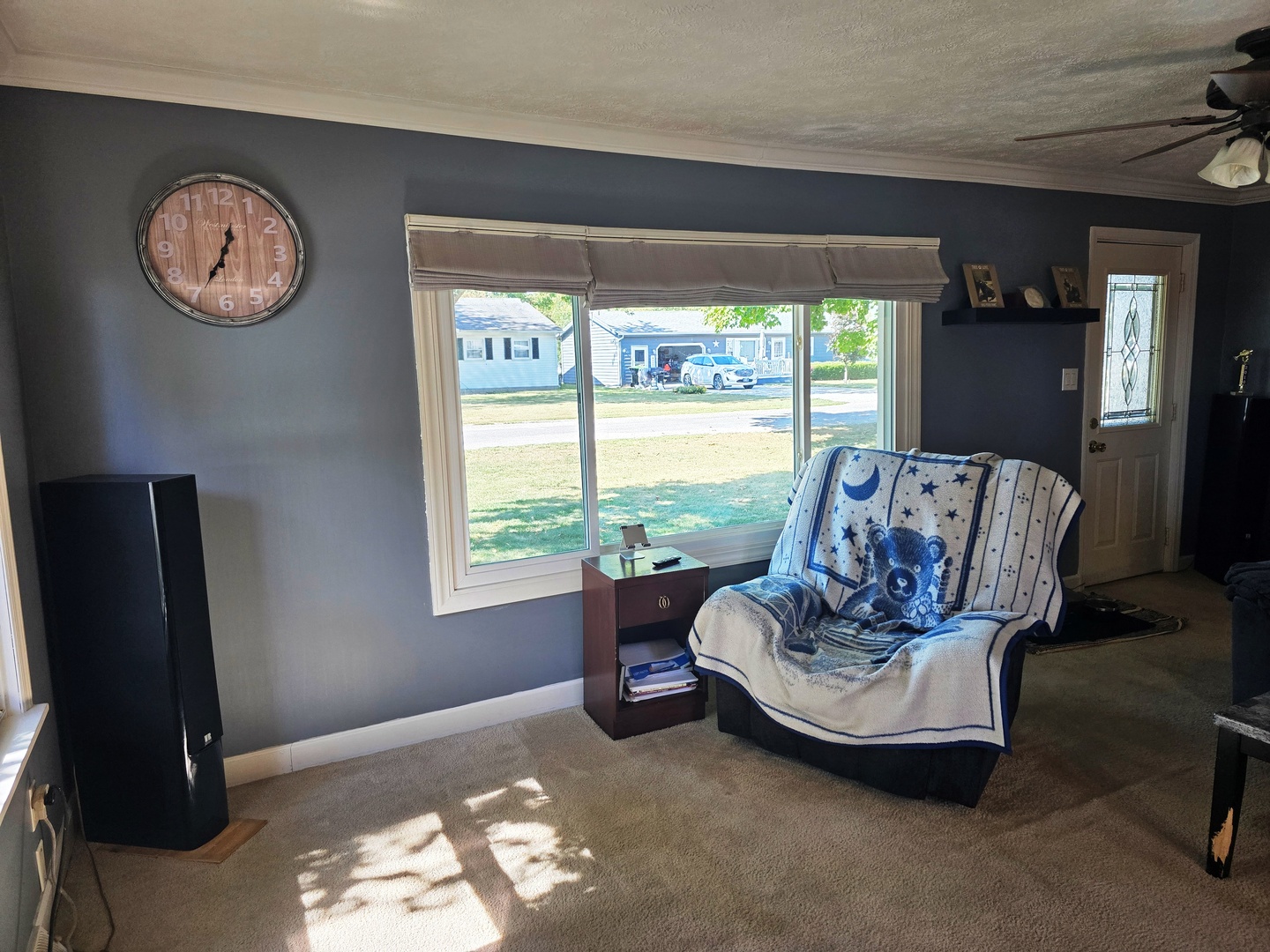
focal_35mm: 23
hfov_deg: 73.9
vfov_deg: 58.9
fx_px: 844
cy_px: 476
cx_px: 635
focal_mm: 6.3
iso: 160
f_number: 1.7
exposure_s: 1/180
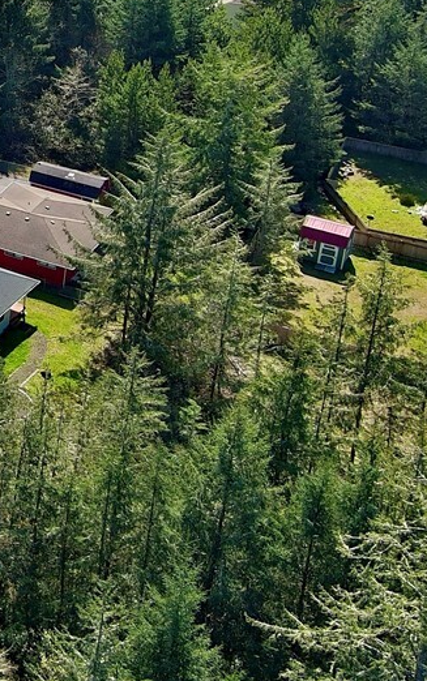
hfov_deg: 12.1
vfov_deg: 21.1
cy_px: 50
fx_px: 1785
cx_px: -426
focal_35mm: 96
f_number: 2.8
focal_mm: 10.57
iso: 100
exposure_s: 1/945
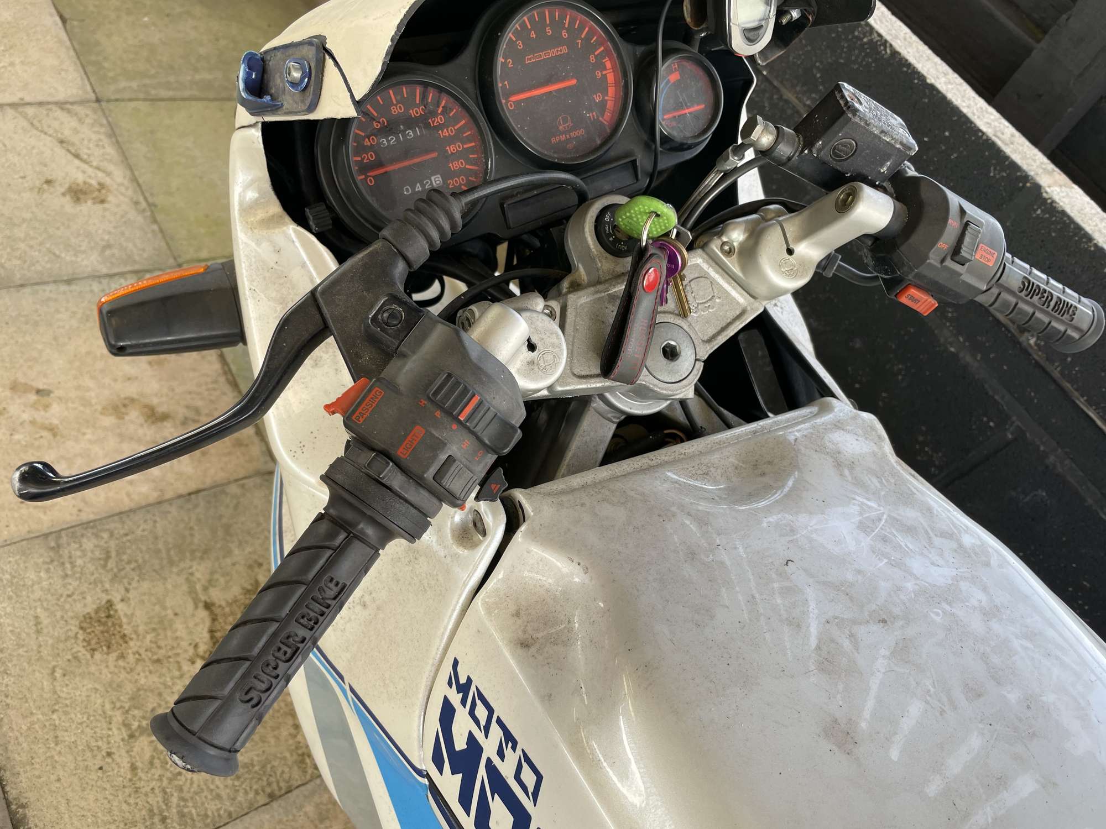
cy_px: 414
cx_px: 553
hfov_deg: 67.3
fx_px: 831
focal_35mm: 26
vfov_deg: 53.1
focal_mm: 4.2
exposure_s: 1/139
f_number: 1.6
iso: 32
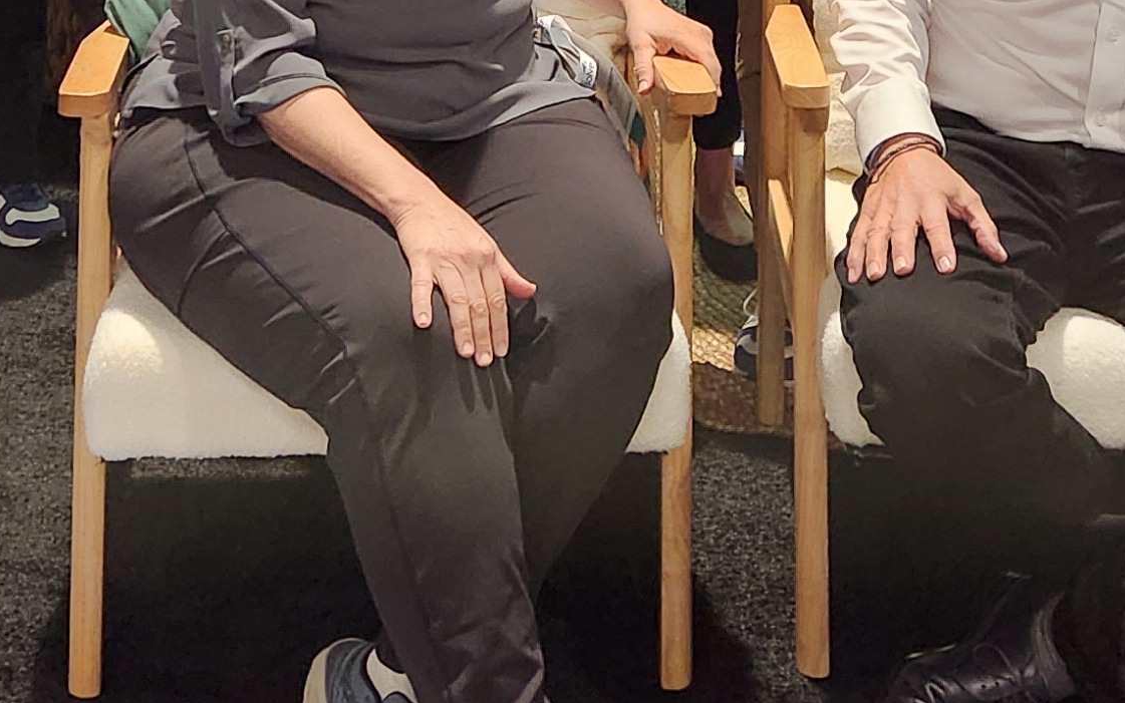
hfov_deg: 23.8
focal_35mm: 87
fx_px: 2668
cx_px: 487
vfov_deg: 13.0
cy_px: -727
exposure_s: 1/120
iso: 500
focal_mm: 5.4
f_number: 1.8
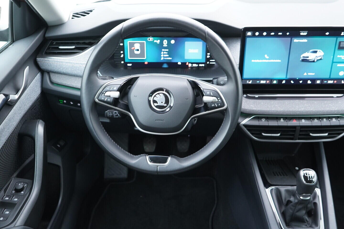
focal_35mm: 36
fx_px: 344
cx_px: 172
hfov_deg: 53.1
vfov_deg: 36.9
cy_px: 114
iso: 800
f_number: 2.8
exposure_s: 1/40
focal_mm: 24
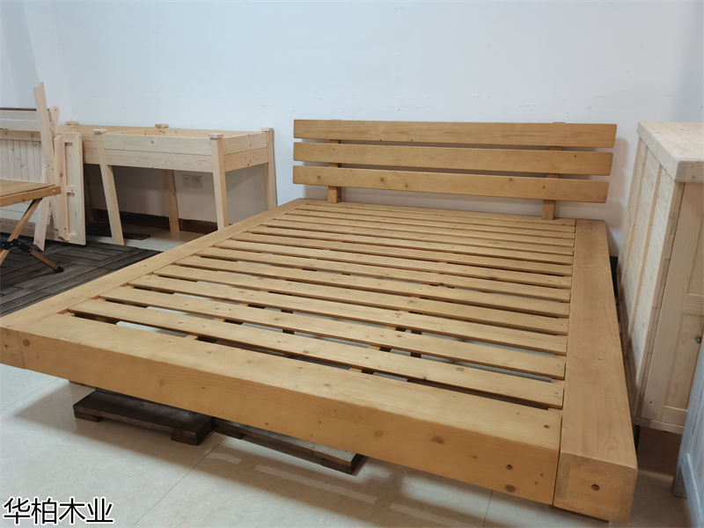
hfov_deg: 67.3
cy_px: 264
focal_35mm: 26
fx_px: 529
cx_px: 352
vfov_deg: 53.1
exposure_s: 1/50
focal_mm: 5.58
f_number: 1.8
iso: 320
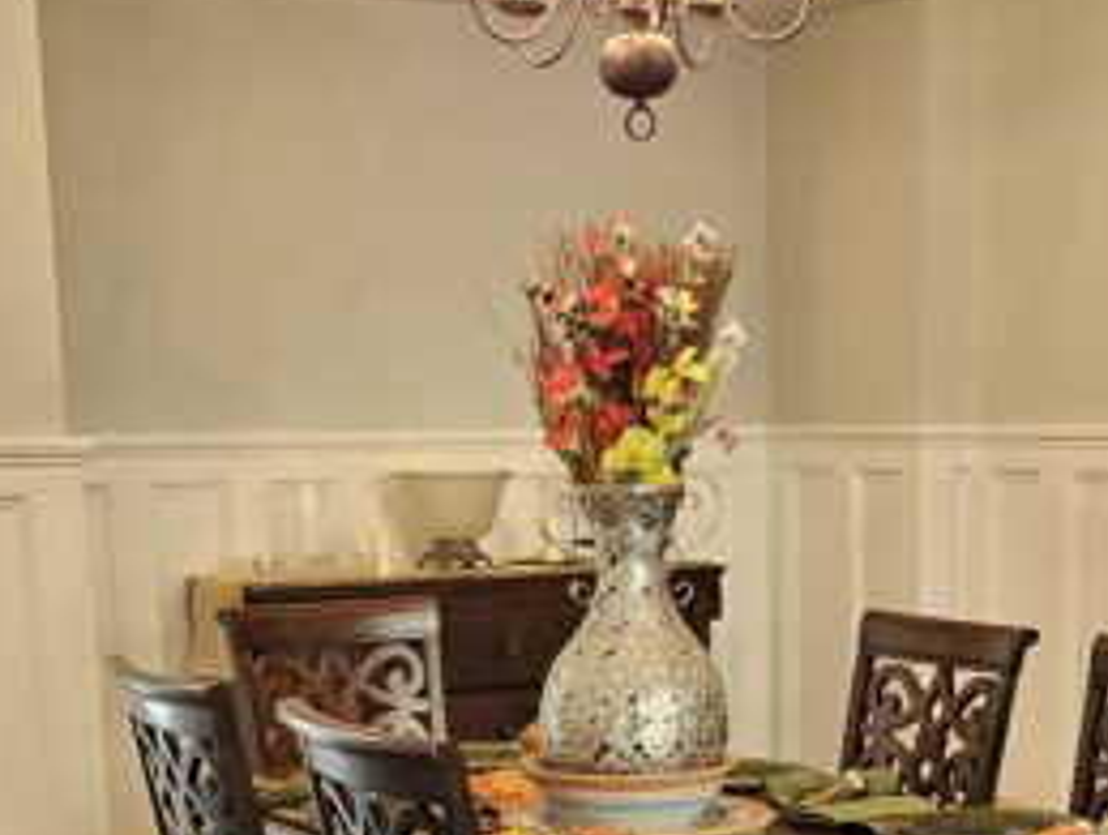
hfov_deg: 26.2
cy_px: 981
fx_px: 2372
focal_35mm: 74
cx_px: 697
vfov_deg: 18.9
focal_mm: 5
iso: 640
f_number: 1.8
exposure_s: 1/120
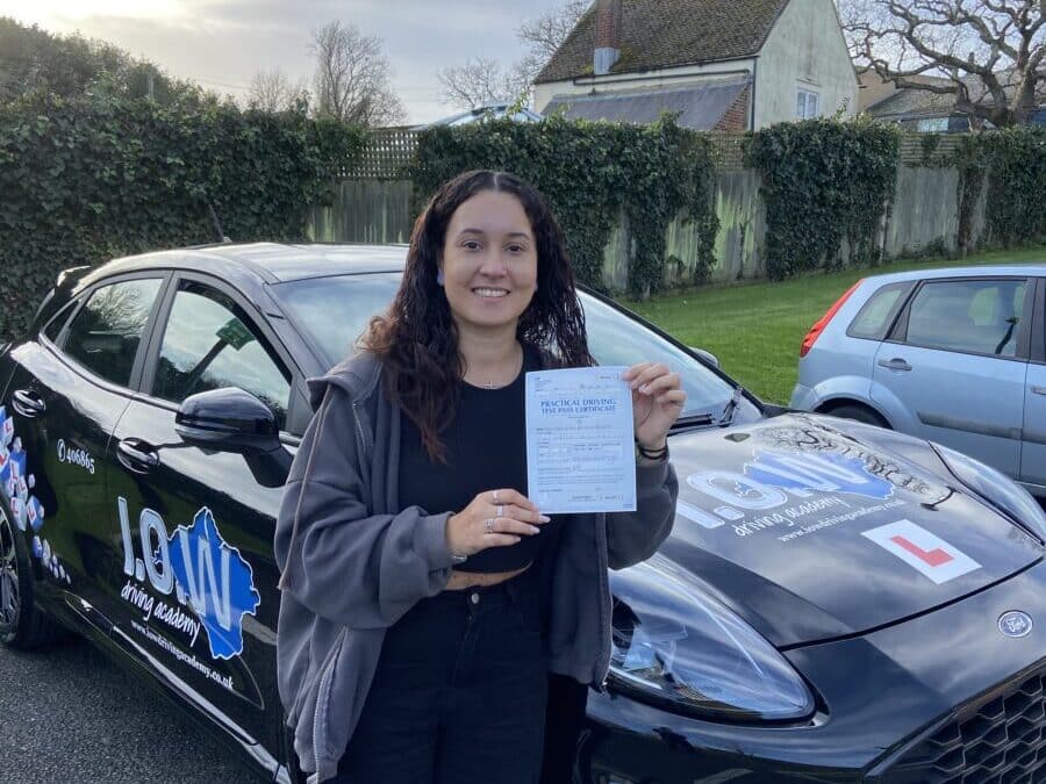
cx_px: 523
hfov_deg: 67.3
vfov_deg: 53.1
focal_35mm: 26
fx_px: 786
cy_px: 392
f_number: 1.8
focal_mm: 4.25
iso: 32
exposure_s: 1/778
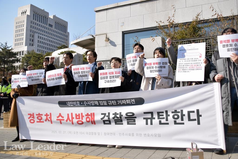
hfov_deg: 57.2
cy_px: 80
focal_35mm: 33
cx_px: 119
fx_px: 218
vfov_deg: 40.0
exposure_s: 1/640
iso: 100
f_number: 3.8
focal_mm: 22
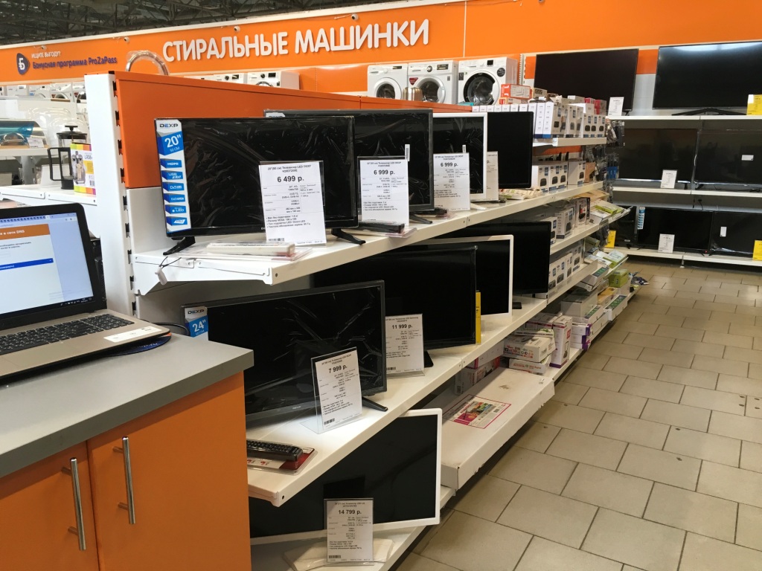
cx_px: 381
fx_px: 638
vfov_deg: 48.2
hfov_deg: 61.7
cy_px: 286
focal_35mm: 29
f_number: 2.2
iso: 40
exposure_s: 1/33
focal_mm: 4.15
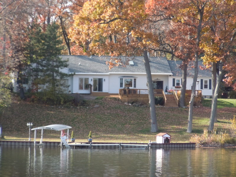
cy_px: 88
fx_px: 1336
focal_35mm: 196
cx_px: 118
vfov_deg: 7.6
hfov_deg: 10.1
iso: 250
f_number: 5.6
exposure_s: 1/200
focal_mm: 35
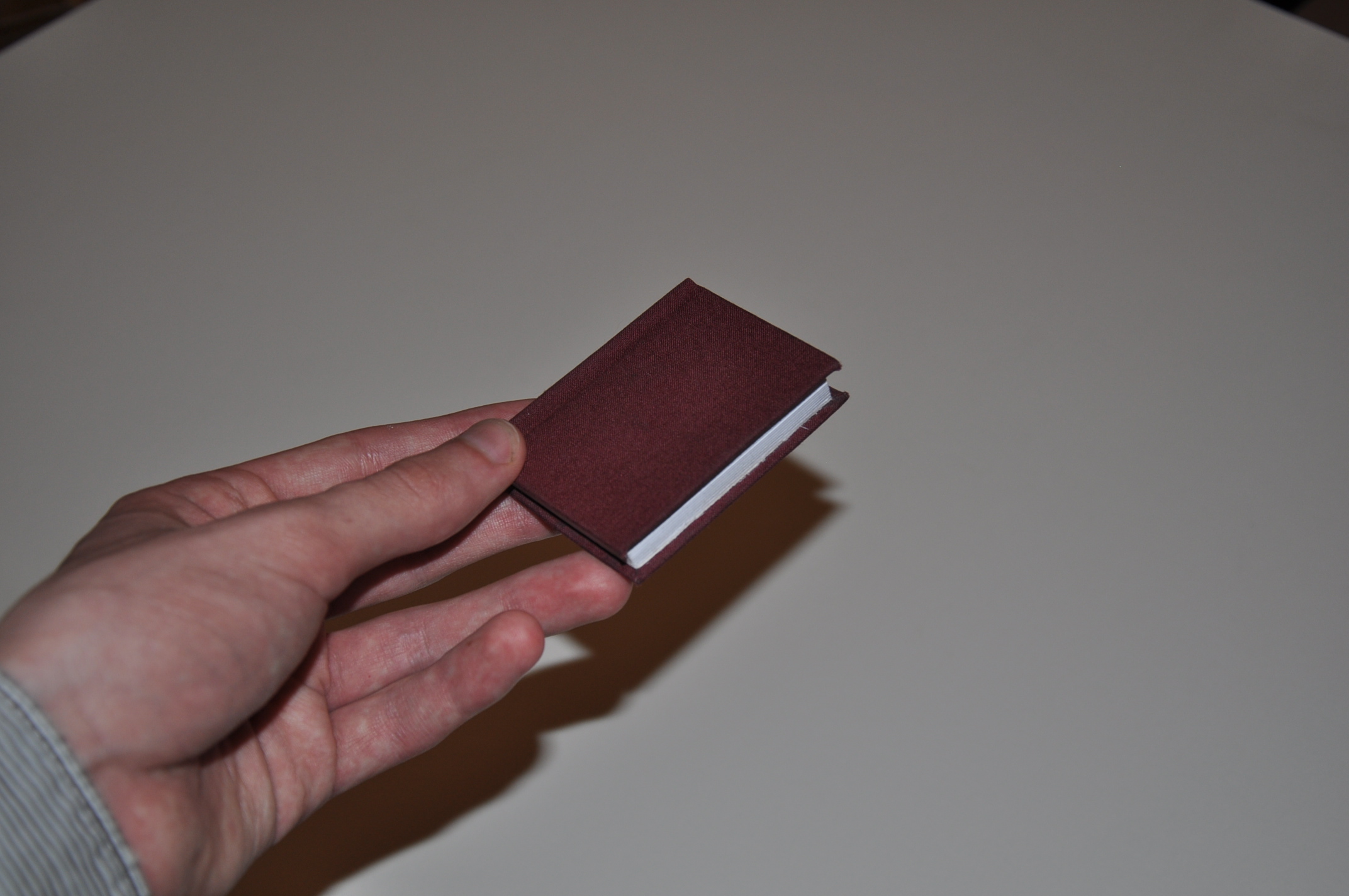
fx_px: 2358
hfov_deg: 31.9
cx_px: 674
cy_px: 448
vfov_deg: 21.5
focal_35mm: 63
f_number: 5.6
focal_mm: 42
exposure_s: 1/125
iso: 200
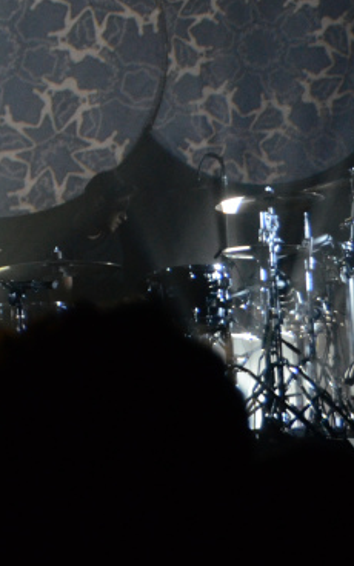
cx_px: -337
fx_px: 2856
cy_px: 185
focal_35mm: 185
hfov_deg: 6.9
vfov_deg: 11.3
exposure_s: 1/100
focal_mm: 48
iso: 2000
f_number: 4.5
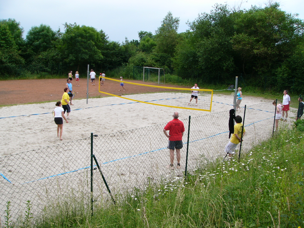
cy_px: 114
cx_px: 152
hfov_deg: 51.4
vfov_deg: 39.7
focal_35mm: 36
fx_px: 316
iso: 50
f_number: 4
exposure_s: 1/250
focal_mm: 6
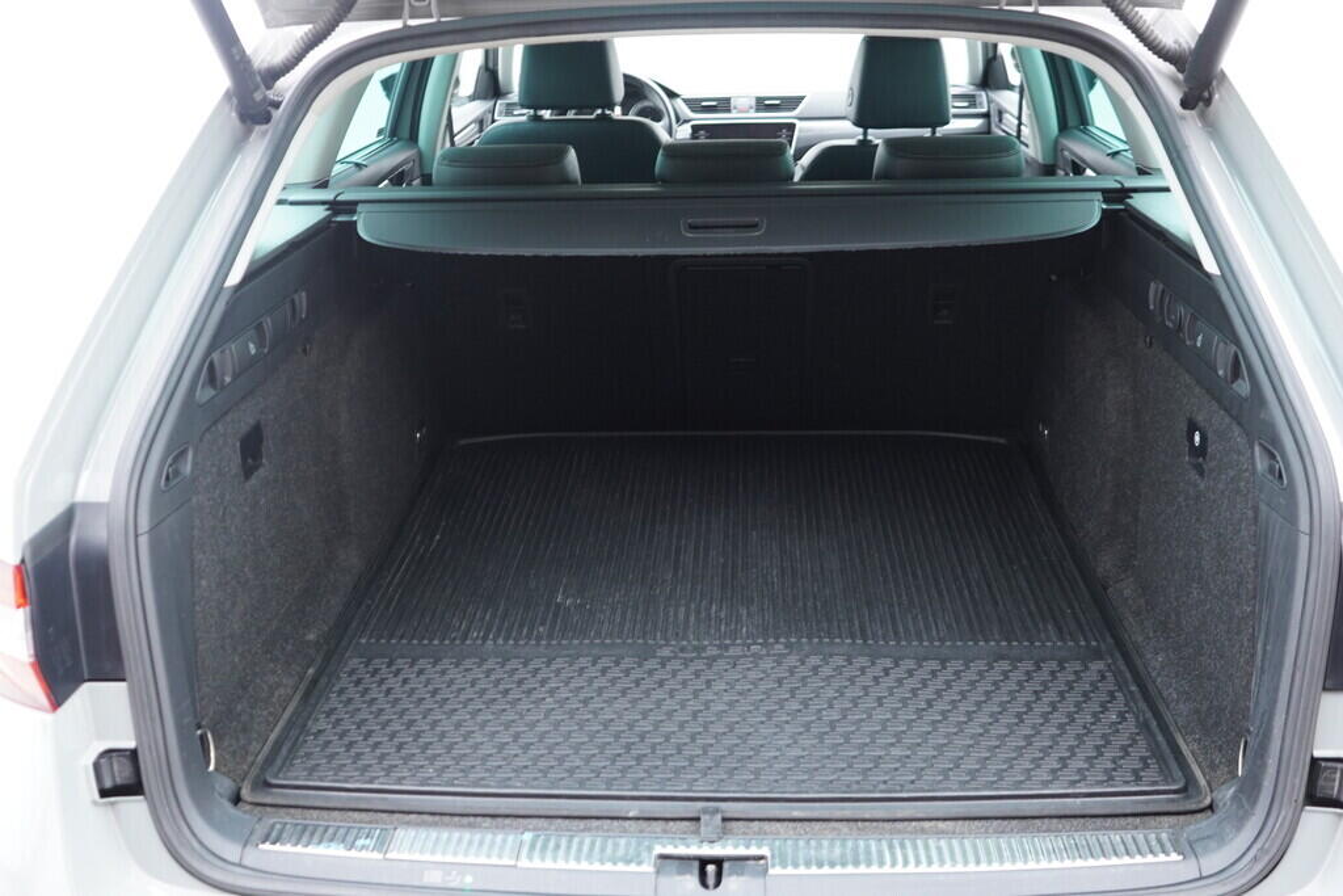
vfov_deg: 36.9
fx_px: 1343
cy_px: 448
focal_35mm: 36
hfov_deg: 53.1
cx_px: 672
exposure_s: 1/40
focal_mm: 24
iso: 800
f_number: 2.8
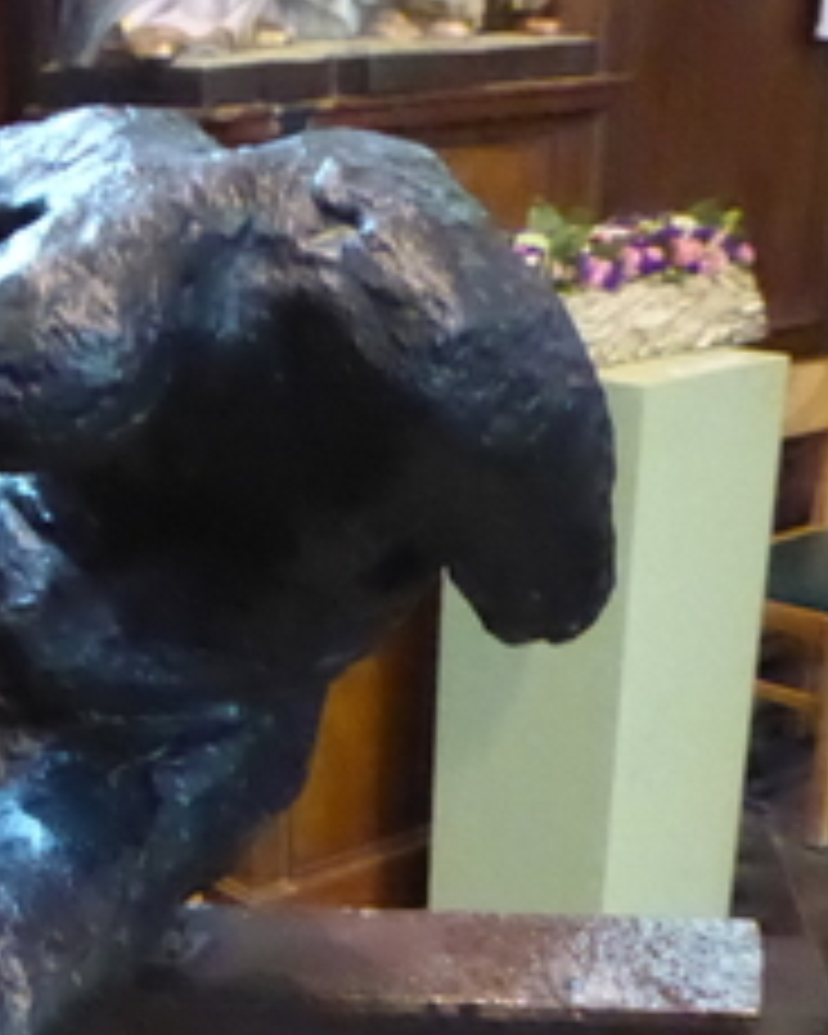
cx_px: 4
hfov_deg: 23.9
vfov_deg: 30.2
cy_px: 837
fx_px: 1869
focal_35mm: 61
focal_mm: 4.3
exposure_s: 1/60
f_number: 3.3
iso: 3200
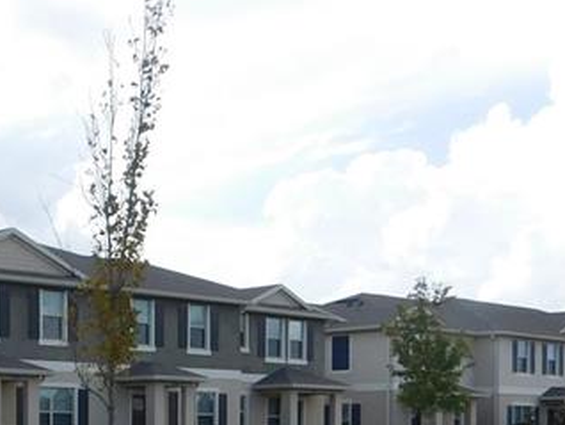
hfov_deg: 25.0
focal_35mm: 74
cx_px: -9
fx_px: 1209
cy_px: 484
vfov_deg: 19.0
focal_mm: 4
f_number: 3
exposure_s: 1/1000
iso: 125
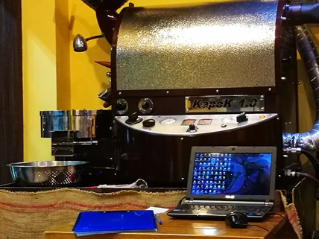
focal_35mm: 74
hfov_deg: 26.3
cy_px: 96
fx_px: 682
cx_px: 183
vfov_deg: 19.9
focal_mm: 4.5
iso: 500
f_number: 2.2
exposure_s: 1/24
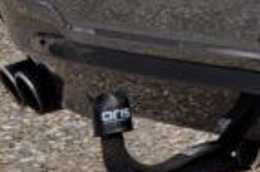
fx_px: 2335
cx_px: 846
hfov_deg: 5.8
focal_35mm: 324
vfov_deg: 4.1
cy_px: -302
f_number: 4.5
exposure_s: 1/80
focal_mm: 30
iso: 500
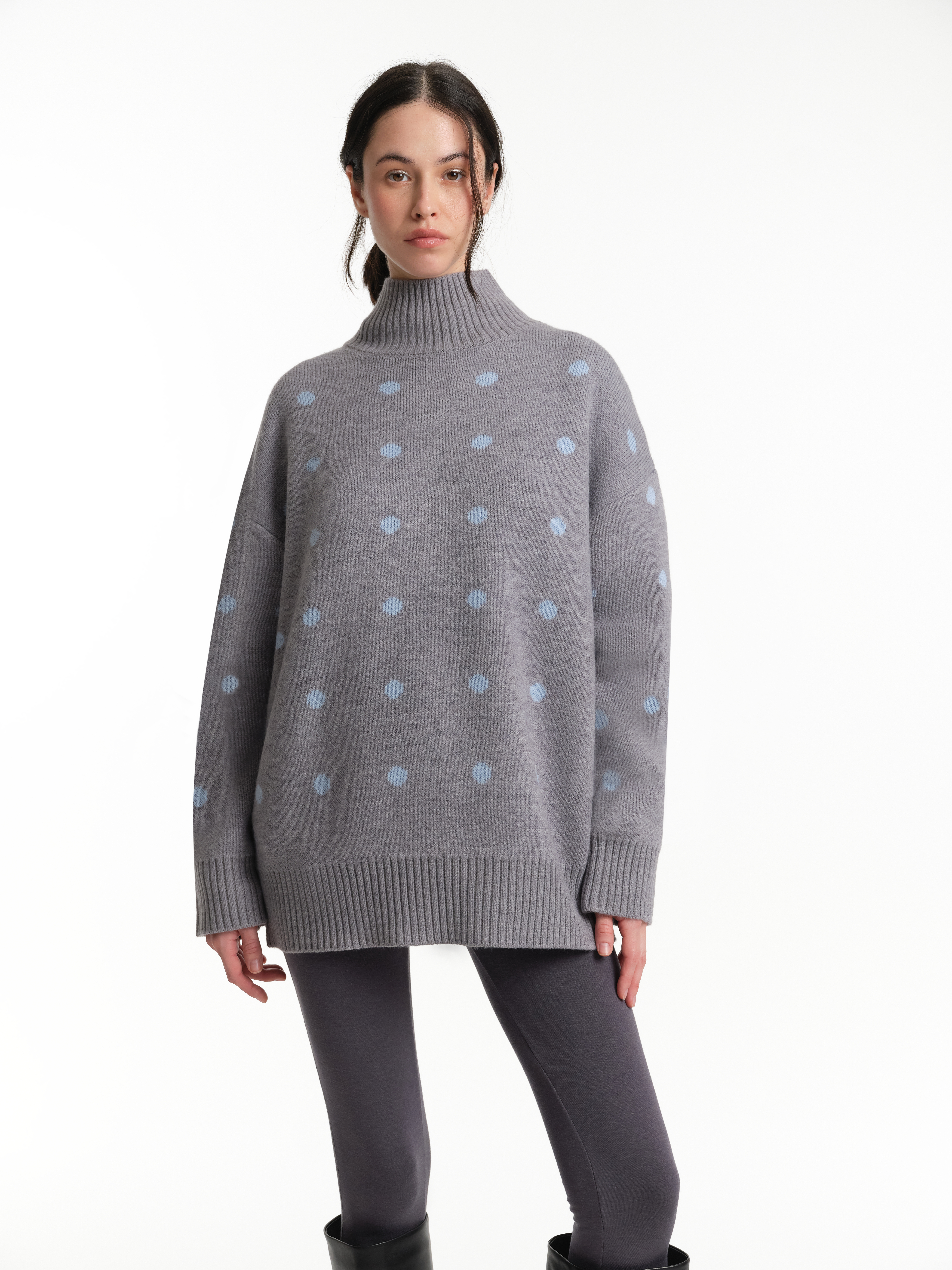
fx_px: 1870
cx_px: 476
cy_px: 635
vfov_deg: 37.5
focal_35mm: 51
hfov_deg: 28.6
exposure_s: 1/250
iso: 800
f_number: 7.1
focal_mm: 64
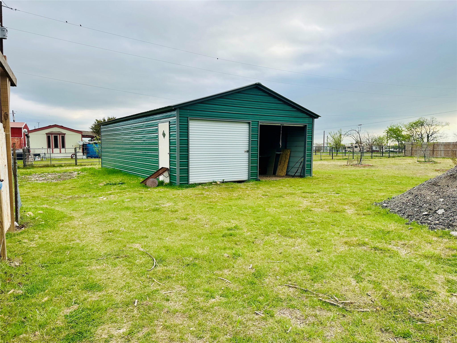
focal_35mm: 24
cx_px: 228
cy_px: 172
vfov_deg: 56.8
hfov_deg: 71.6
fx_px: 317
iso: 80
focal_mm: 6.86
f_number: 1.78
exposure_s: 1/1227
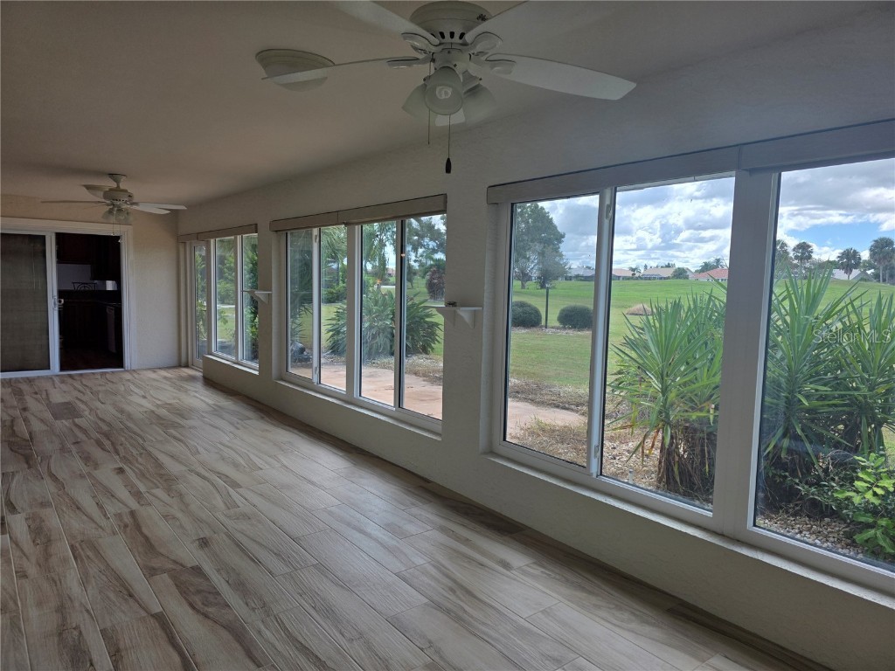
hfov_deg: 73.9
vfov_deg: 58.9
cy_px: 336
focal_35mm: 23
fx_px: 595
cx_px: 448
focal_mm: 6.3
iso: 80
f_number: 1.7
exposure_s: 1/1756
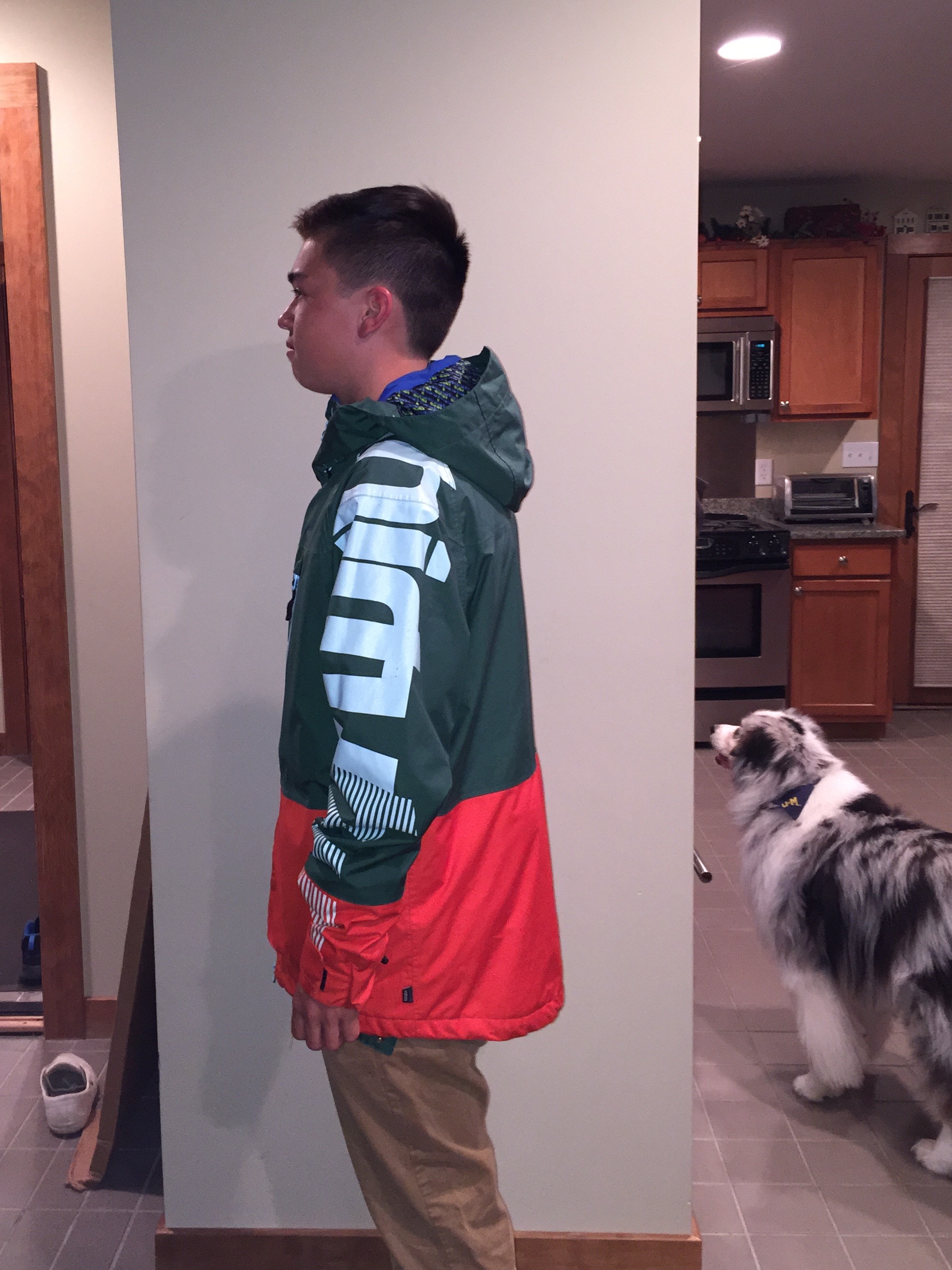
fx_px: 1320
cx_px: 390
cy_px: 592
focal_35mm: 36
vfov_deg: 51.3
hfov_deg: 39.5
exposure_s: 1/20
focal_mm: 4.15
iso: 125
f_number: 2.2
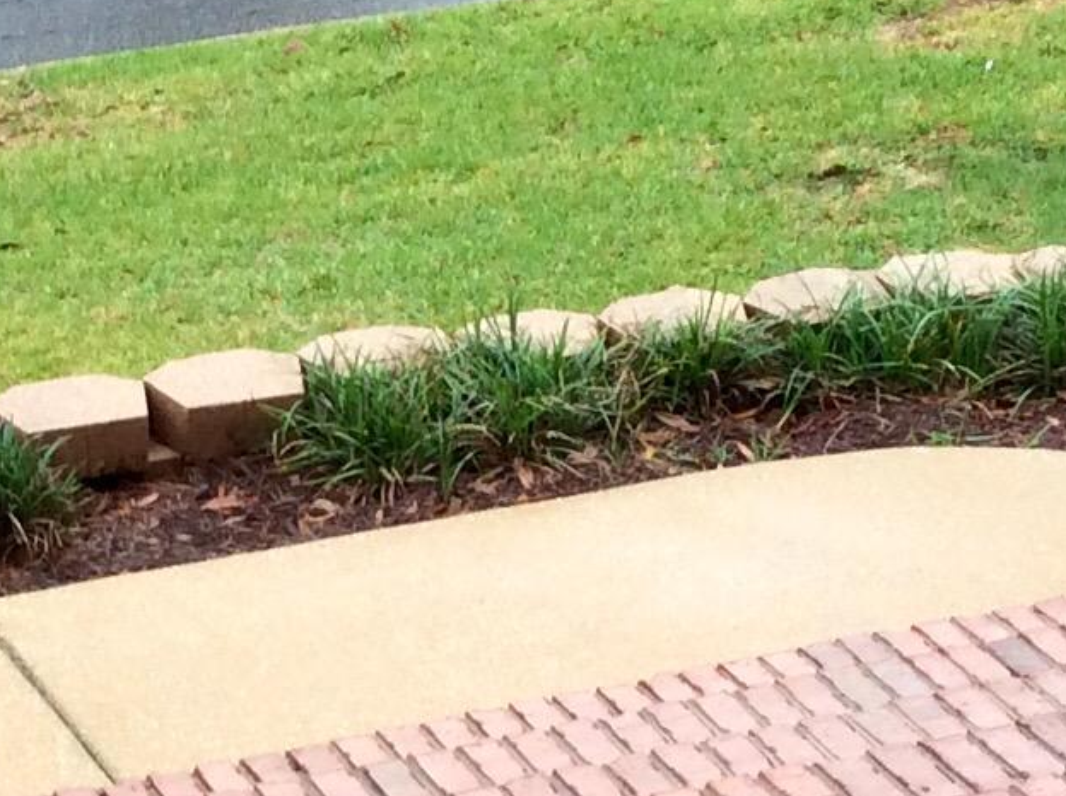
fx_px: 4089
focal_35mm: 133
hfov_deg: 14.8
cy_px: 728
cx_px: 473
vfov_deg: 11.0
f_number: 2.4
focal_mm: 3.3
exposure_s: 1/40
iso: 40
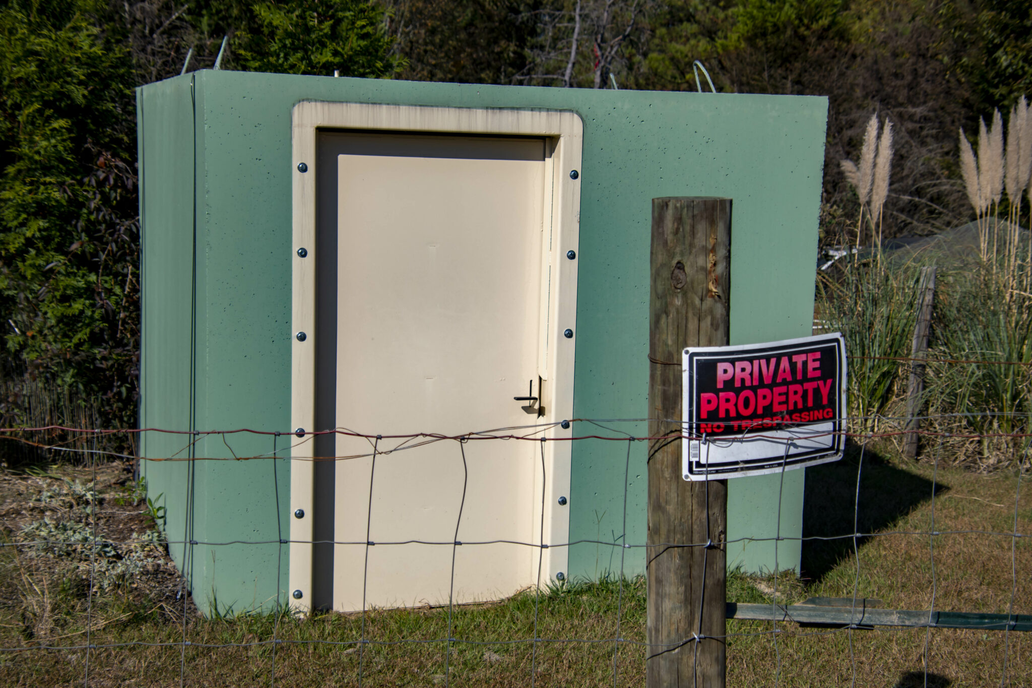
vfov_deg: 26.0
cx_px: 516
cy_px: 344
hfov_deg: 38.2
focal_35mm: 52
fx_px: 1490
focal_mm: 35
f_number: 4.5
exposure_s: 1/1600
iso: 100
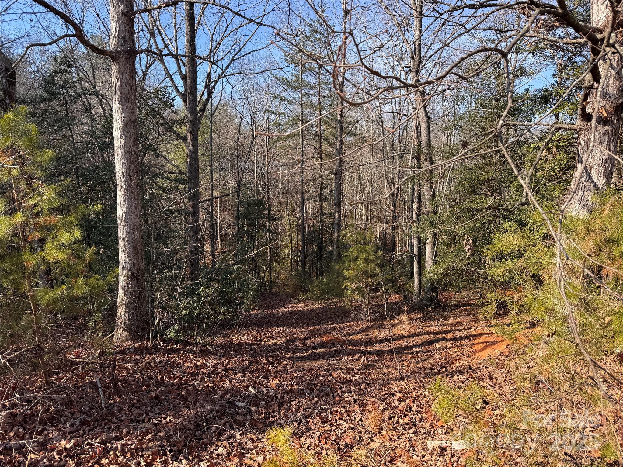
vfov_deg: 56.8
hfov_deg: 71.6
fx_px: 432
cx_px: 312
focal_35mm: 24
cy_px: 234
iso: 80
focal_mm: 6.76
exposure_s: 1/1339
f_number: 1.78
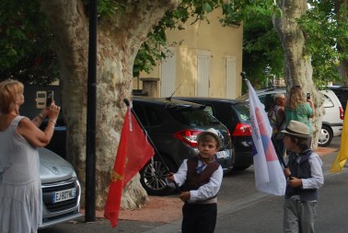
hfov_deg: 22.1
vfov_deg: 15.4
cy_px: 78
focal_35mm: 89
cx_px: 336
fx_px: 861
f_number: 5
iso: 200
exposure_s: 1/100
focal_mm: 28
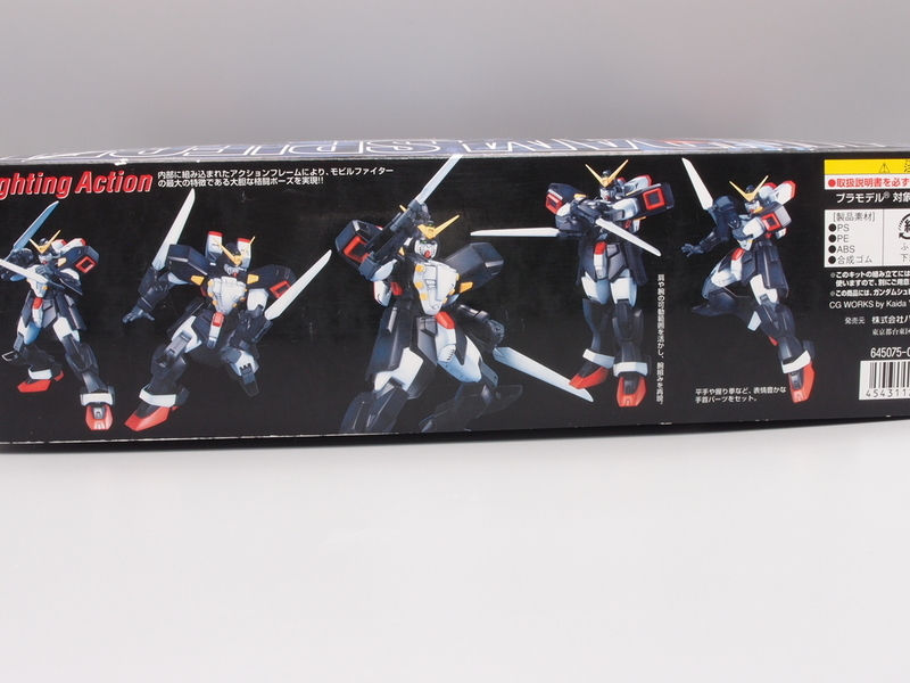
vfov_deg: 31.5
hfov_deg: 41.2
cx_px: 455
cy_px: 342
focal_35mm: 46
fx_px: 1209
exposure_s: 1/4
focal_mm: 9.87
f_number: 8
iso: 100
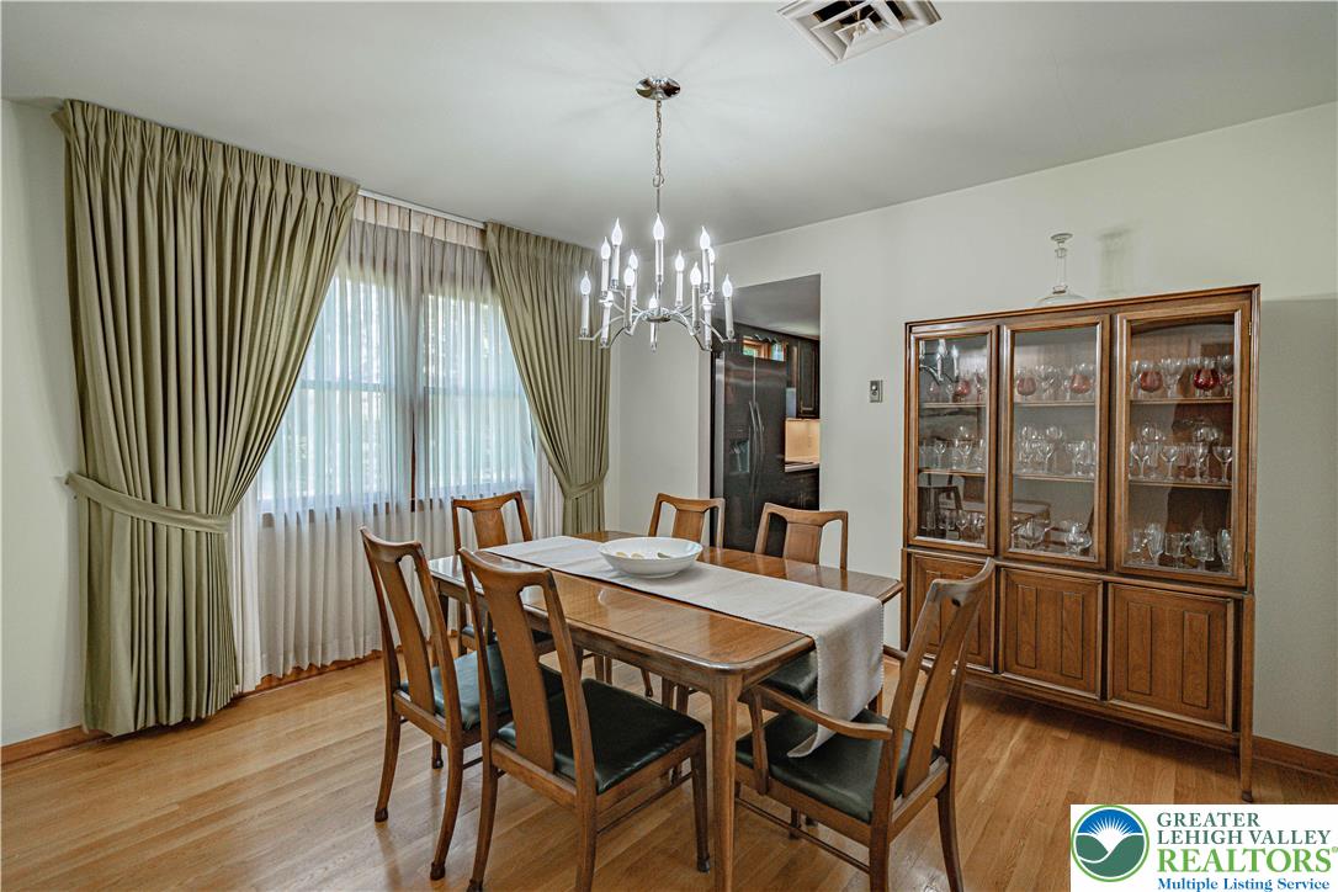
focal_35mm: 16
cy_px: 446
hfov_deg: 96.7
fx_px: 595
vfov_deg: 73.7
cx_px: 669
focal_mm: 16
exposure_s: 1/1250
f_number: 4
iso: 1250
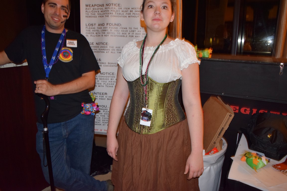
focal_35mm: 27
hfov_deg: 67.4
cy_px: 96
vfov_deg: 47.9
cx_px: 144
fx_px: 215
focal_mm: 18
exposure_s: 1/60
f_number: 3.5
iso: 1400
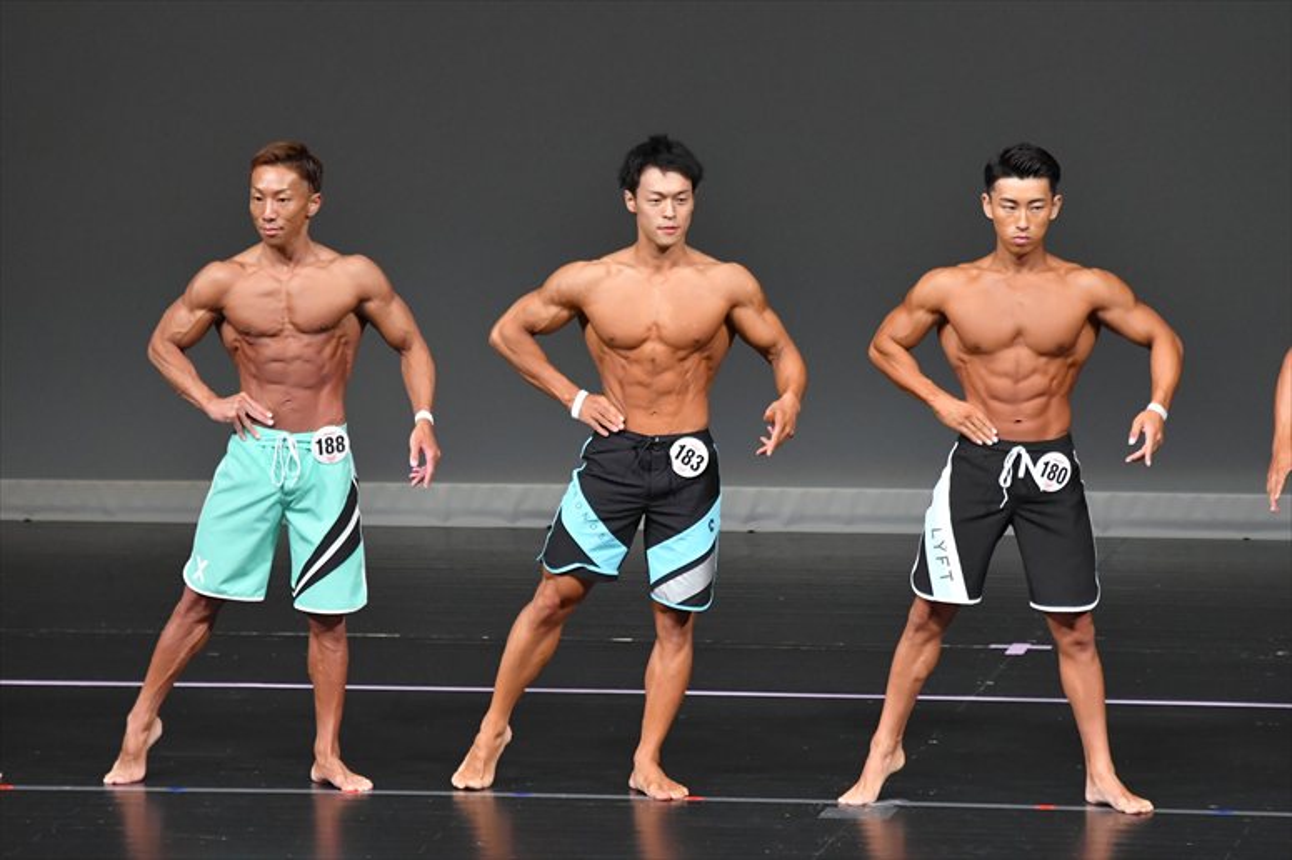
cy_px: 430
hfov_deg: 6.5
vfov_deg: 4.4
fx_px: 11300
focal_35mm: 315
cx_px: 646
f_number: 5.6
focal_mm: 210
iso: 4000
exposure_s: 1/400
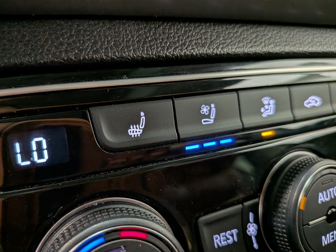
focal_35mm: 24
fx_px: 233
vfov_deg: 56.8
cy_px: 126
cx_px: 168
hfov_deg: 71.6
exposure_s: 1/25
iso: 310
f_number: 1.7
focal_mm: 4.53
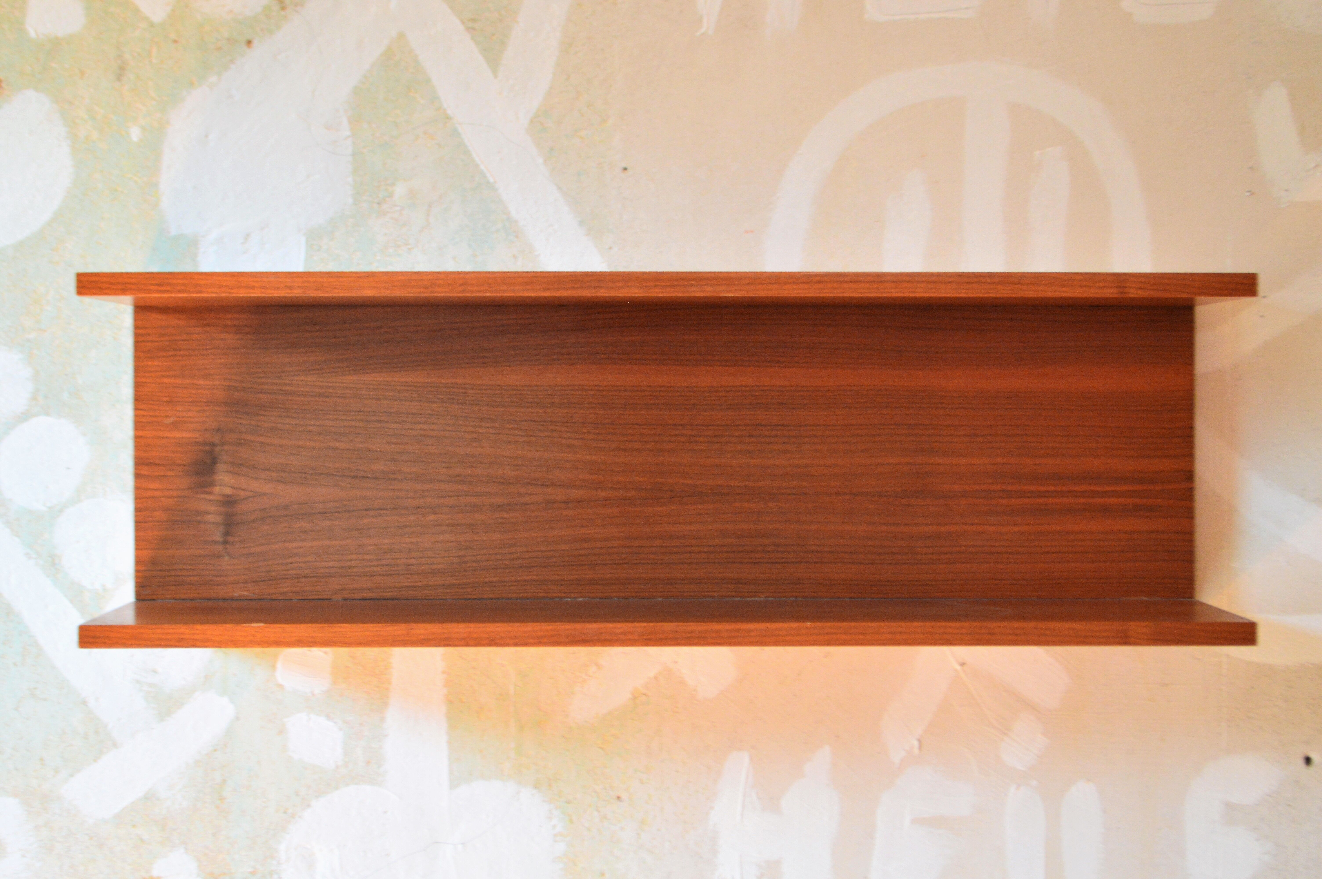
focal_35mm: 63
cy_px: 440
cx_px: 661
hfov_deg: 31.9
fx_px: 2311
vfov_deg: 21.5
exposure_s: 1/5
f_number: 5.3
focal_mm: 42
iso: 800
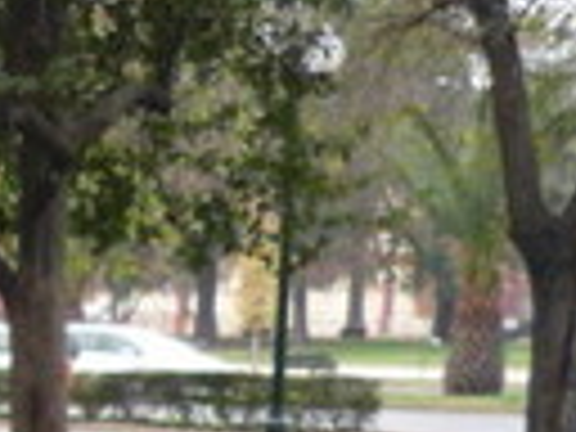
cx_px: -432
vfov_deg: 10.6
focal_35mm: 129
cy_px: 826
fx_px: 2147
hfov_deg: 13.8
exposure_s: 1/30
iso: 160
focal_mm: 5.5
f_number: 2.8
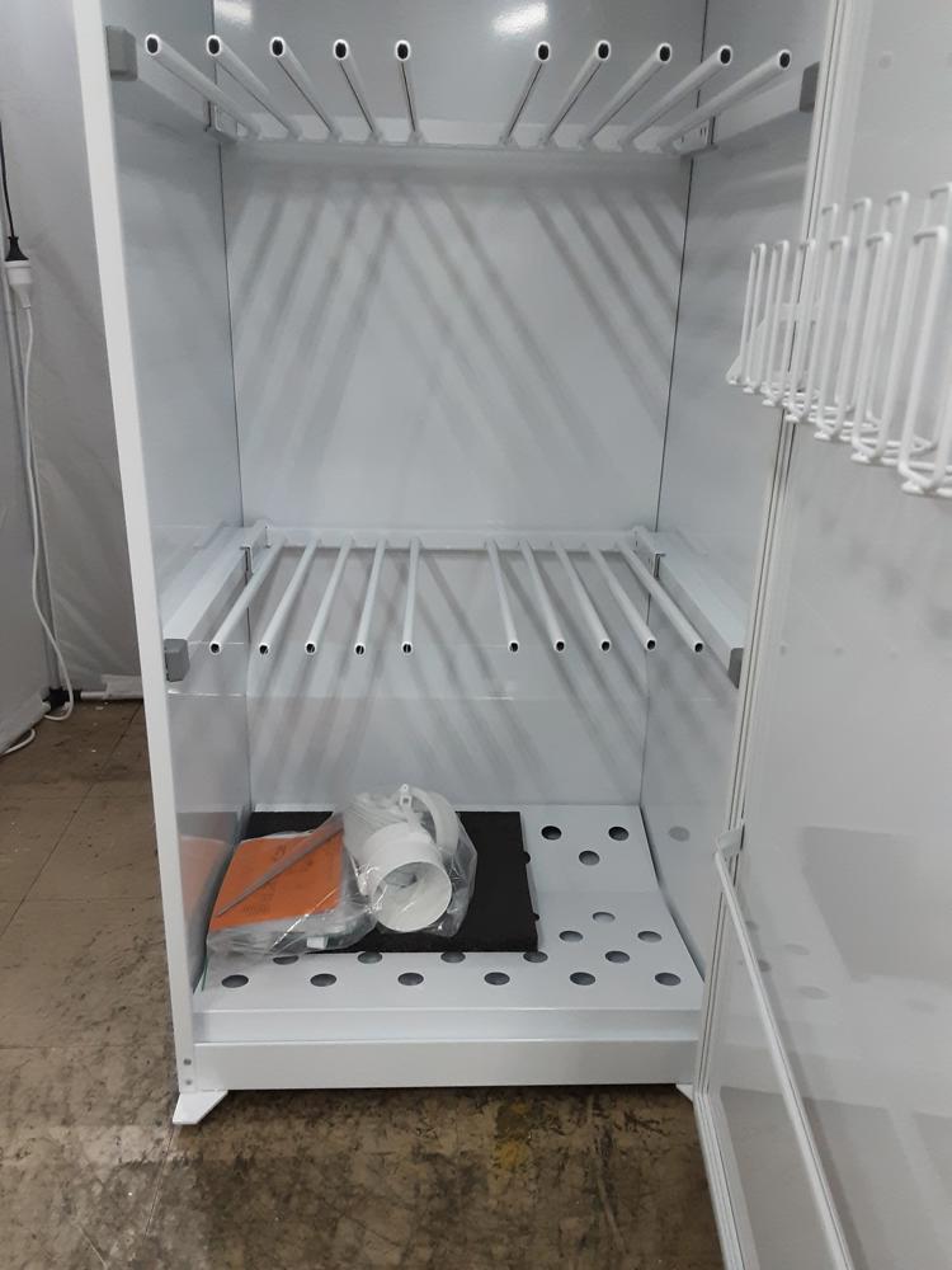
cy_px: 635
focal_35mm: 28
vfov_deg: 63.4
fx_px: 1027
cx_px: 476
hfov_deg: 49.7
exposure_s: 1/50
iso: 200
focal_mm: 2.9
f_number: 1.9
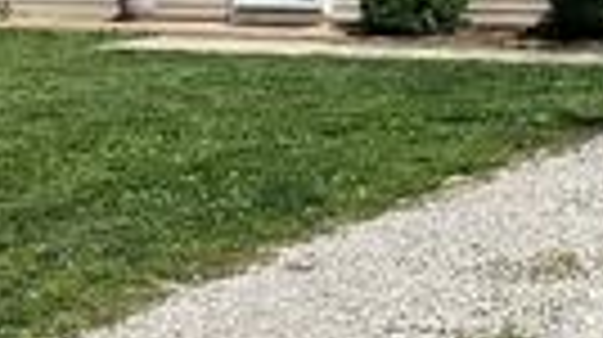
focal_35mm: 126
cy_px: -133
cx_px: 644
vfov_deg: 9.4
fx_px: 2012
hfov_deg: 16.6
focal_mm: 3.3
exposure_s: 1/1597
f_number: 2.4
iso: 25
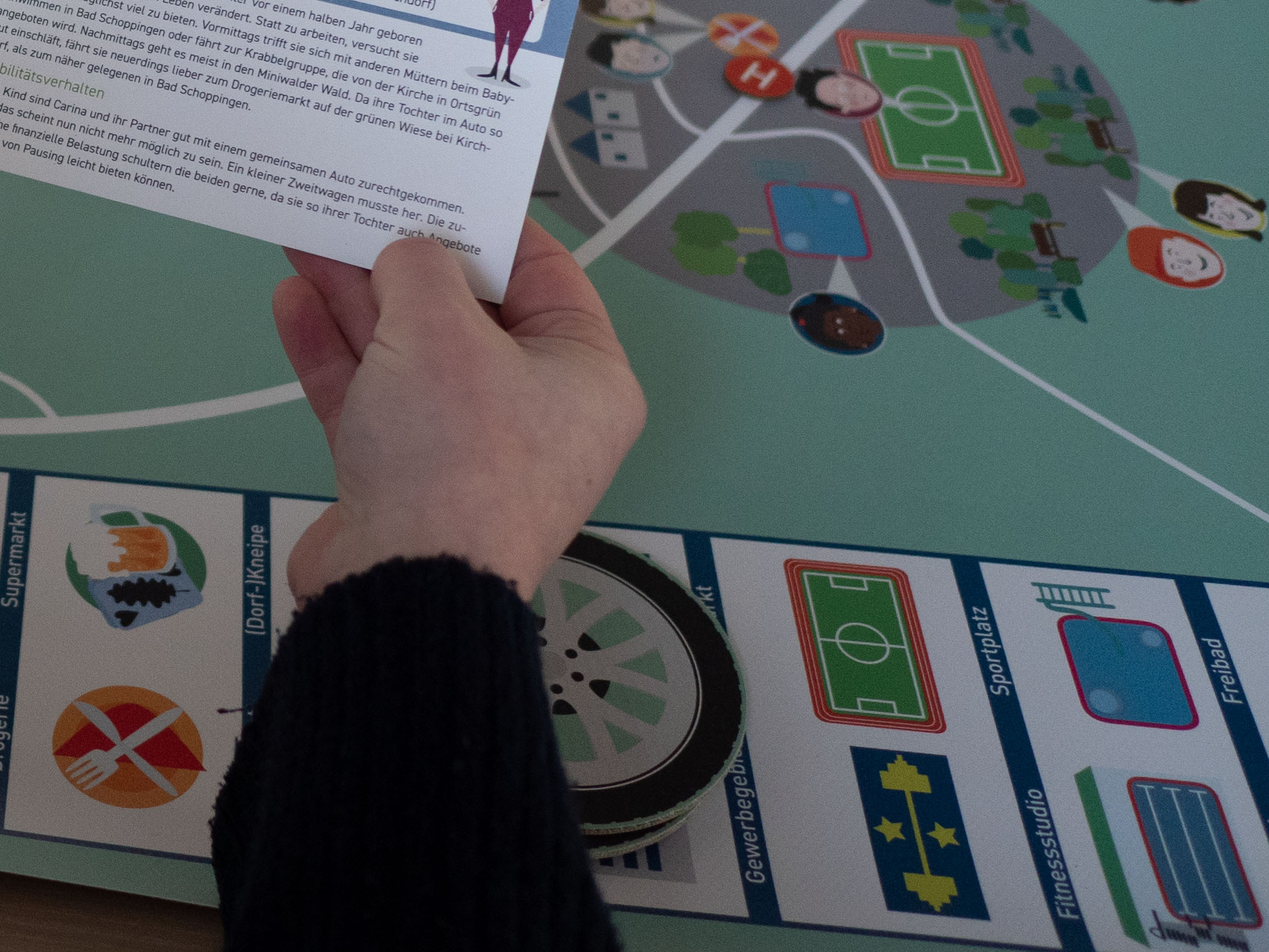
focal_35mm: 70
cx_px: -207
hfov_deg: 25.3
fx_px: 2566
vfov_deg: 20.1
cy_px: -75
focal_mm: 15
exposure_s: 1/400
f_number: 1.8
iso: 800
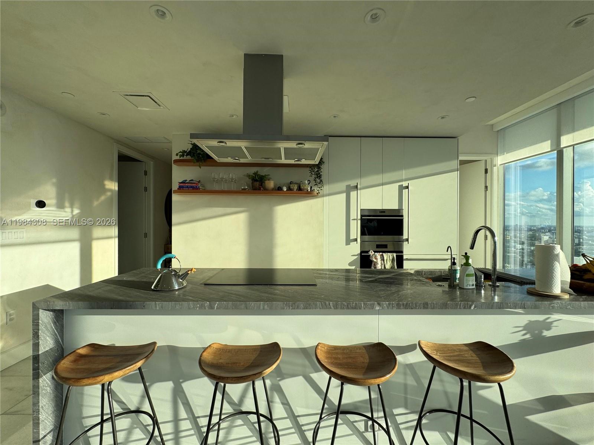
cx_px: 297
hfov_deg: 102.1
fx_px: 240
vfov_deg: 85.7
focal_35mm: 14
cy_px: 222
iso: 40
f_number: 2.2
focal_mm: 2.22
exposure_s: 1/518
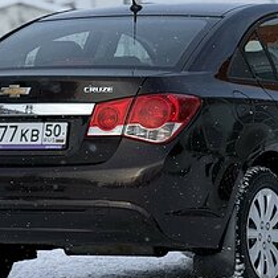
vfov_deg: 6.3
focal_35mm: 276
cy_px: 154
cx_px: 204
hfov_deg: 6.3
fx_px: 2508
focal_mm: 15.66
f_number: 2.8
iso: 64
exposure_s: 1/1186
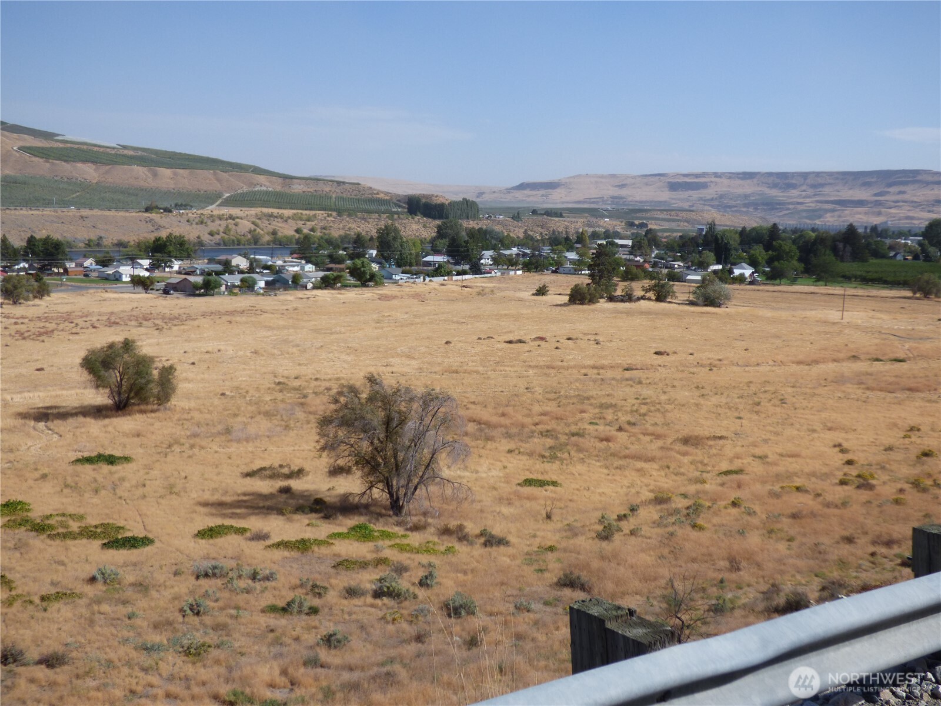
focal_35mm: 36
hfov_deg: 51.4
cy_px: 353
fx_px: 979
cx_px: 470
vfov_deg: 39.7
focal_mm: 6.18
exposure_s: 1/2000
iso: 100
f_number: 3.4
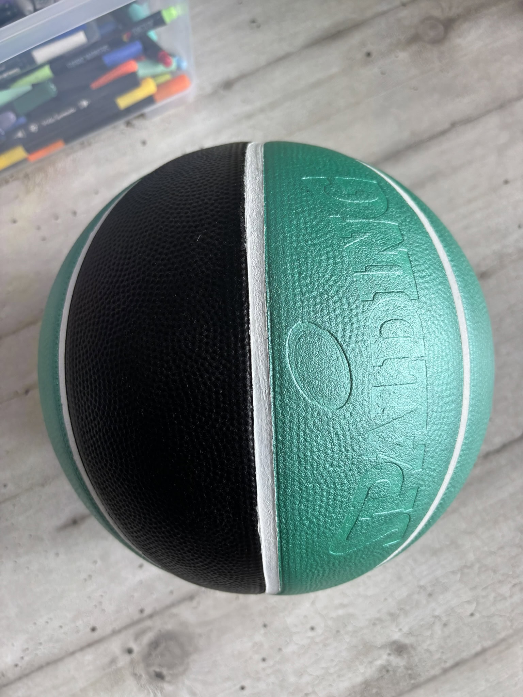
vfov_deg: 67.3
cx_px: 262
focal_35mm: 26
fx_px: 524
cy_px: 348
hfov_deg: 53.1
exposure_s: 1/135
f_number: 1.6
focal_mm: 6
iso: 32
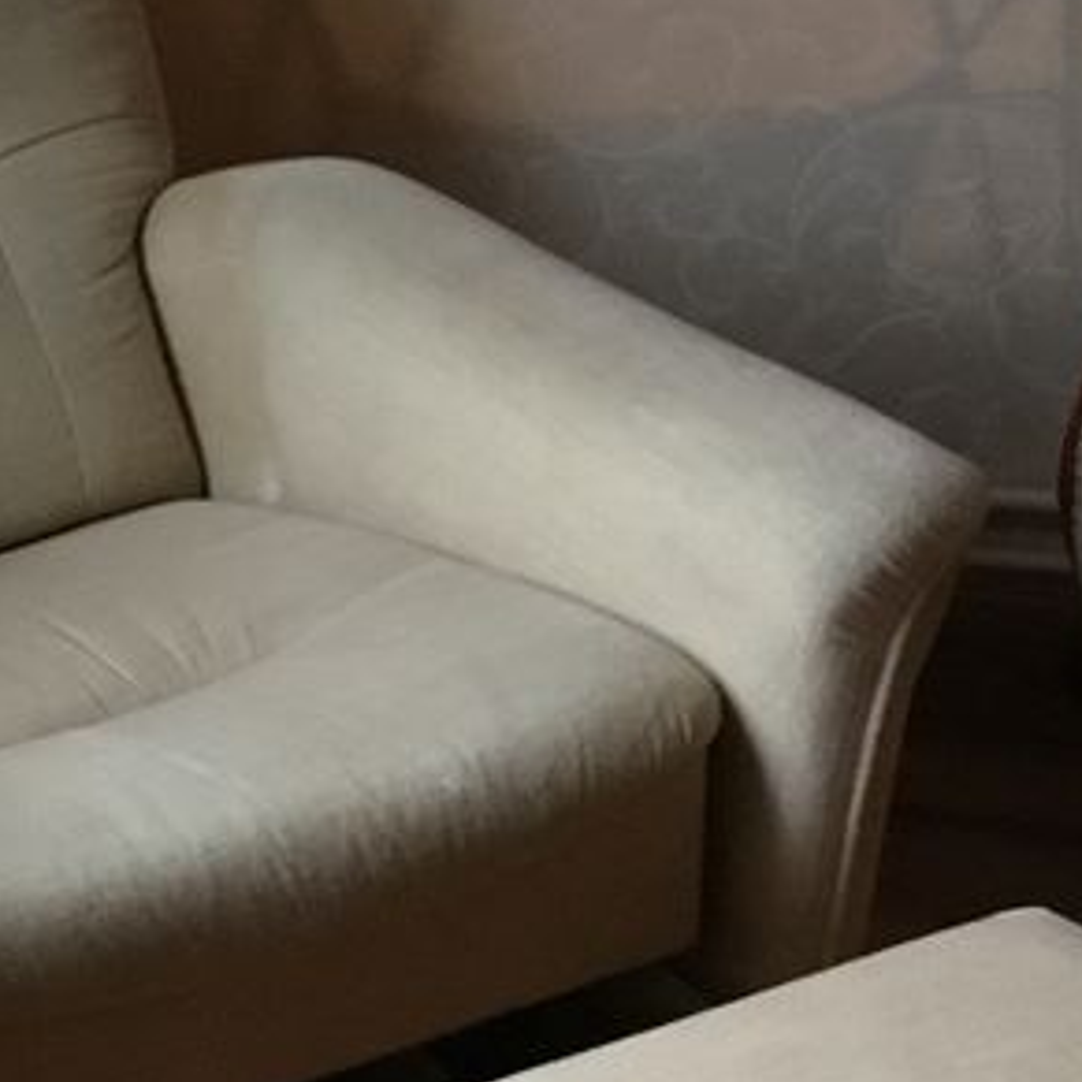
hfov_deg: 18.2
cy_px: 591
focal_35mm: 94
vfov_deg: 18.5
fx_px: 3324
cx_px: 123
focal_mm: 3.3
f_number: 2.4
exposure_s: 1/17
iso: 400
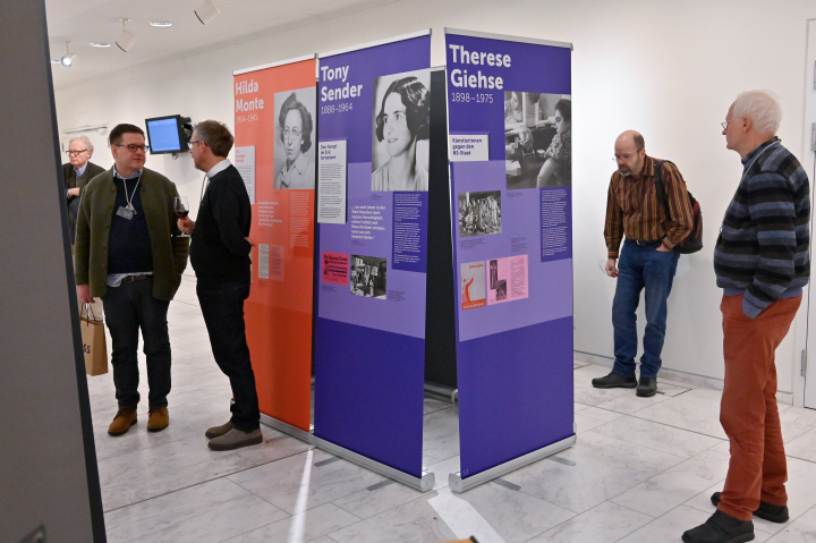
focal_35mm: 34
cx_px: 408
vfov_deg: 38.8
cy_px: 272
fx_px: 770
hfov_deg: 55.8
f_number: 6.3
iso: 3200
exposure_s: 1/200
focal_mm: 34
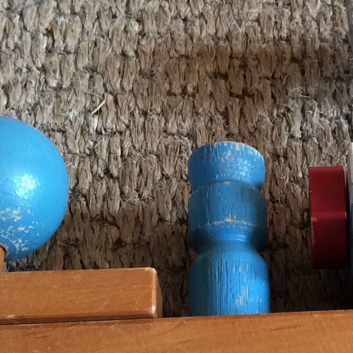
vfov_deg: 19.0
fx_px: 1050
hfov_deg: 18.7
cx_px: 323
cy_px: 256
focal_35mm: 91
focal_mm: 3.3
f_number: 2.4
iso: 80
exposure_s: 1/25
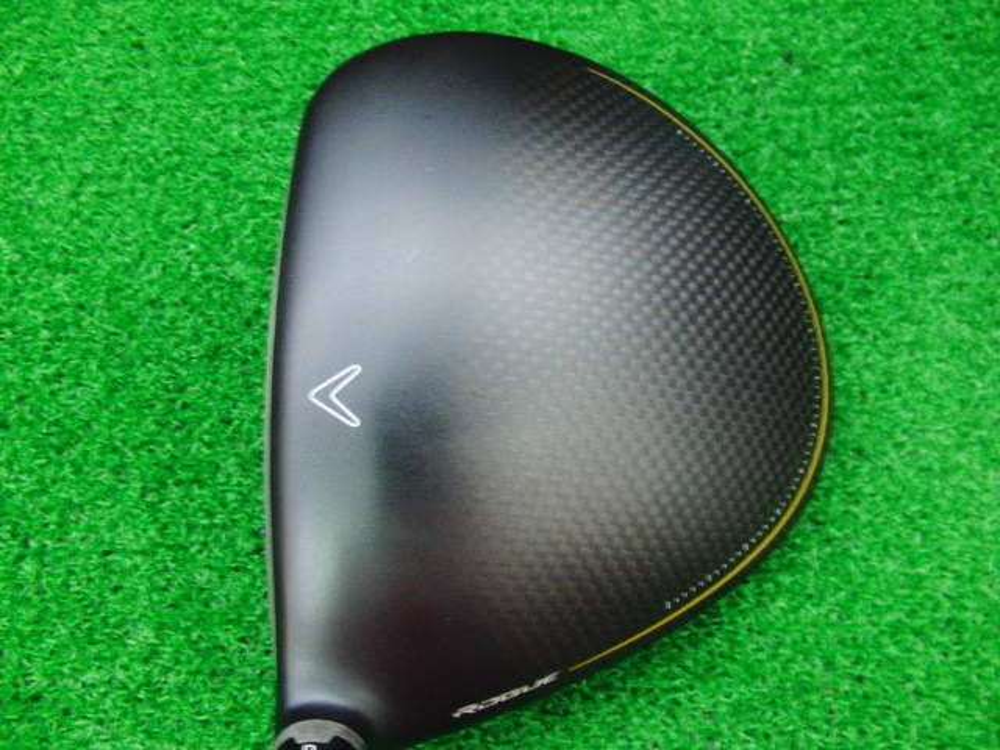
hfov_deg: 50.1
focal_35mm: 37
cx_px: 500
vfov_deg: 38.7
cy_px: 375
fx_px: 1069
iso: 400
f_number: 3.6
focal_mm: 6.42
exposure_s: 1/20
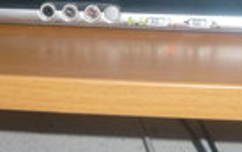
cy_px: -27
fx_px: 759
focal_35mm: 115
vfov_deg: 11.2
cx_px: 143
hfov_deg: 18.1
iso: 100
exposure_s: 1/30
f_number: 2.8
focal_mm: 5.5
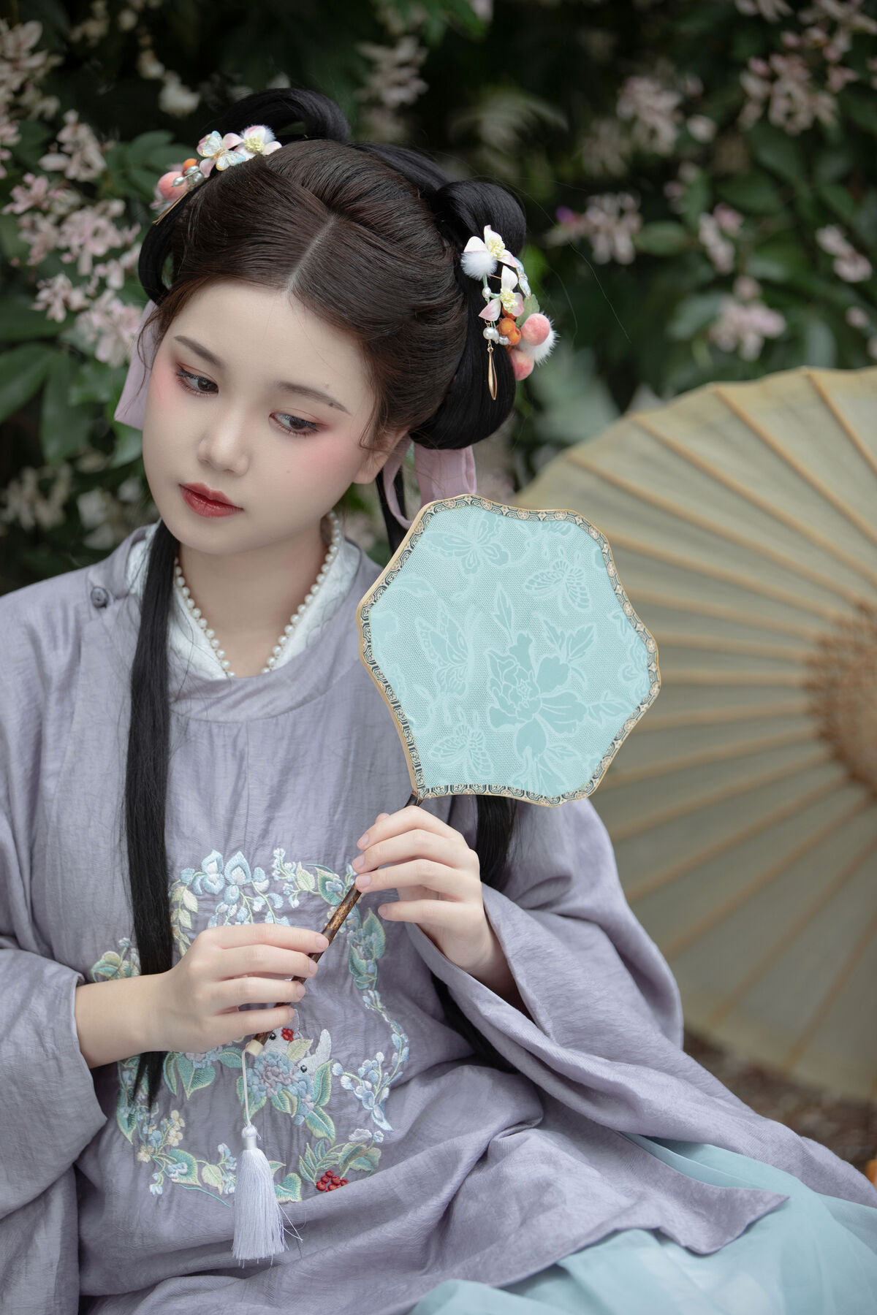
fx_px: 4348
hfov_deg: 11.5
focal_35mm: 119
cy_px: 658
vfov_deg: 17.2
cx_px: 438
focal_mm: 120
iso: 160
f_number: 2.8
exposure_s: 1/250
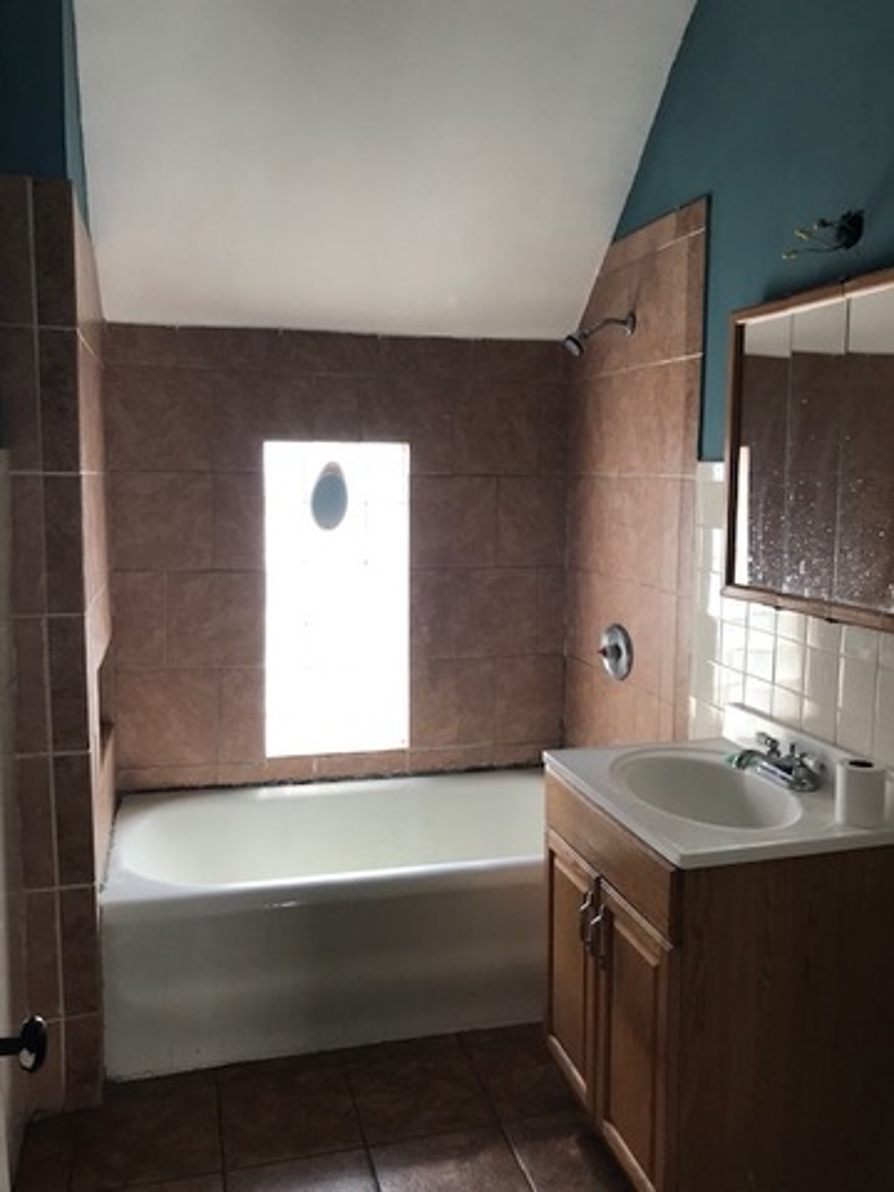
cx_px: 447
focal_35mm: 28
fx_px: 964
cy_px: 596
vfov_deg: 63.4
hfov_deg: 49.7
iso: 40
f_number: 1.8
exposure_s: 1/45
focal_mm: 3.99
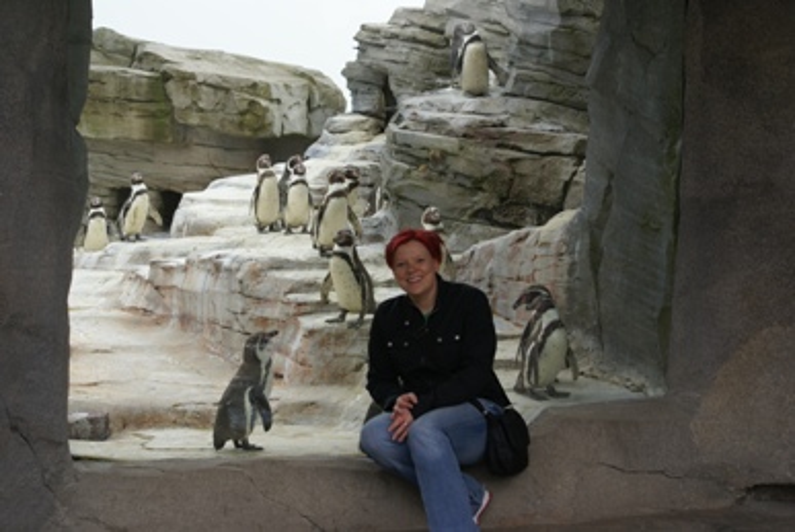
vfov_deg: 18.2
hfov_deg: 27.0
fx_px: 1658
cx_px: 398
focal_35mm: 75
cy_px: 266
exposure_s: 1/160
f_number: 5.6
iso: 100
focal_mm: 50
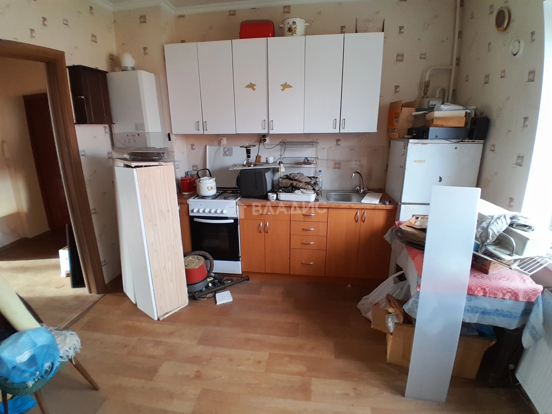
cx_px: 276
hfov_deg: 91.0
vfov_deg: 74.7
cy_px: 207
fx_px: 271
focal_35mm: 17
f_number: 2.2
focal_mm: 1.46
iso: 125
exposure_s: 1/25
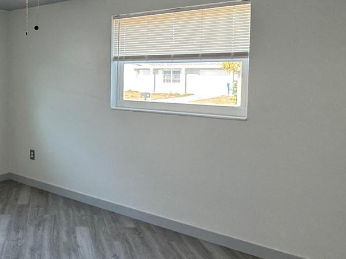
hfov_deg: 46.9
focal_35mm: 37
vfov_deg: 38.5
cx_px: 60
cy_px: 99
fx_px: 370
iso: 200
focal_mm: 2.22
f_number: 2.2
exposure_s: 1/120
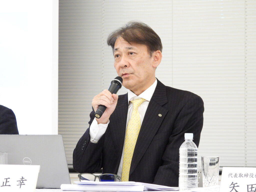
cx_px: 128
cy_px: 96
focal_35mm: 185
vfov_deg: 8.0
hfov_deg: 10.7
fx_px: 1368
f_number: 4.5
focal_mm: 33
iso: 1000
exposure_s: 1/60
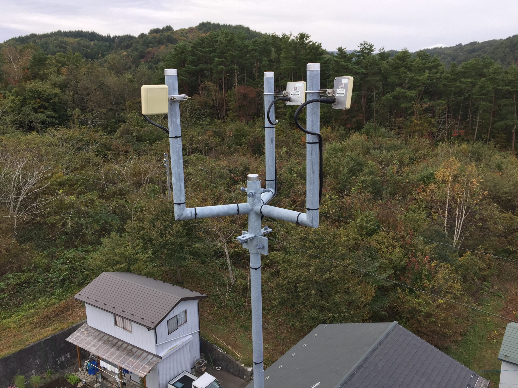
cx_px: 259
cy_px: 194
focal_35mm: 29
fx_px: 434
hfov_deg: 61.7
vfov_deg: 48.2
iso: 32
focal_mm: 4.15
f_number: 2.2
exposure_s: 1/412
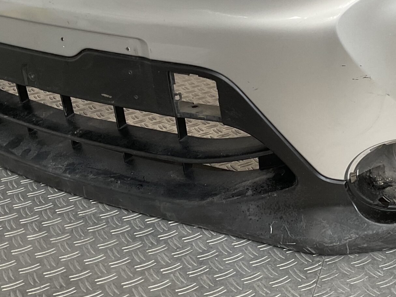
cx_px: 281
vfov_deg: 23.8
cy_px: 83
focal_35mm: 61
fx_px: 698
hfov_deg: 31.3
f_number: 1.8
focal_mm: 3
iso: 50
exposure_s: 1/60
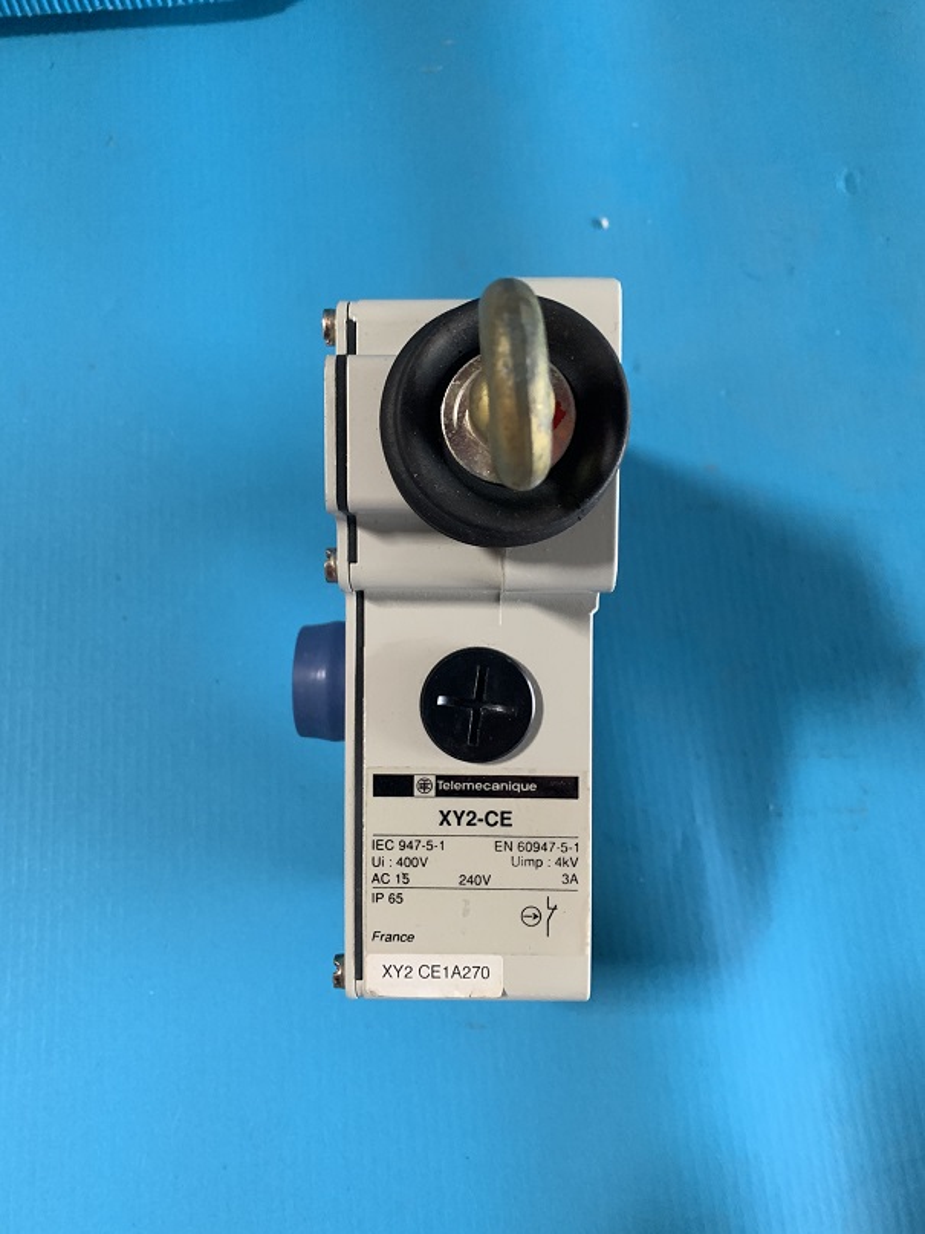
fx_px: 927
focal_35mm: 26
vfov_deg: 67.3
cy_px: 617
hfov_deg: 53.1
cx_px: 462
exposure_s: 1/60
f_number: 1.8
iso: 320
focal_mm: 4.25
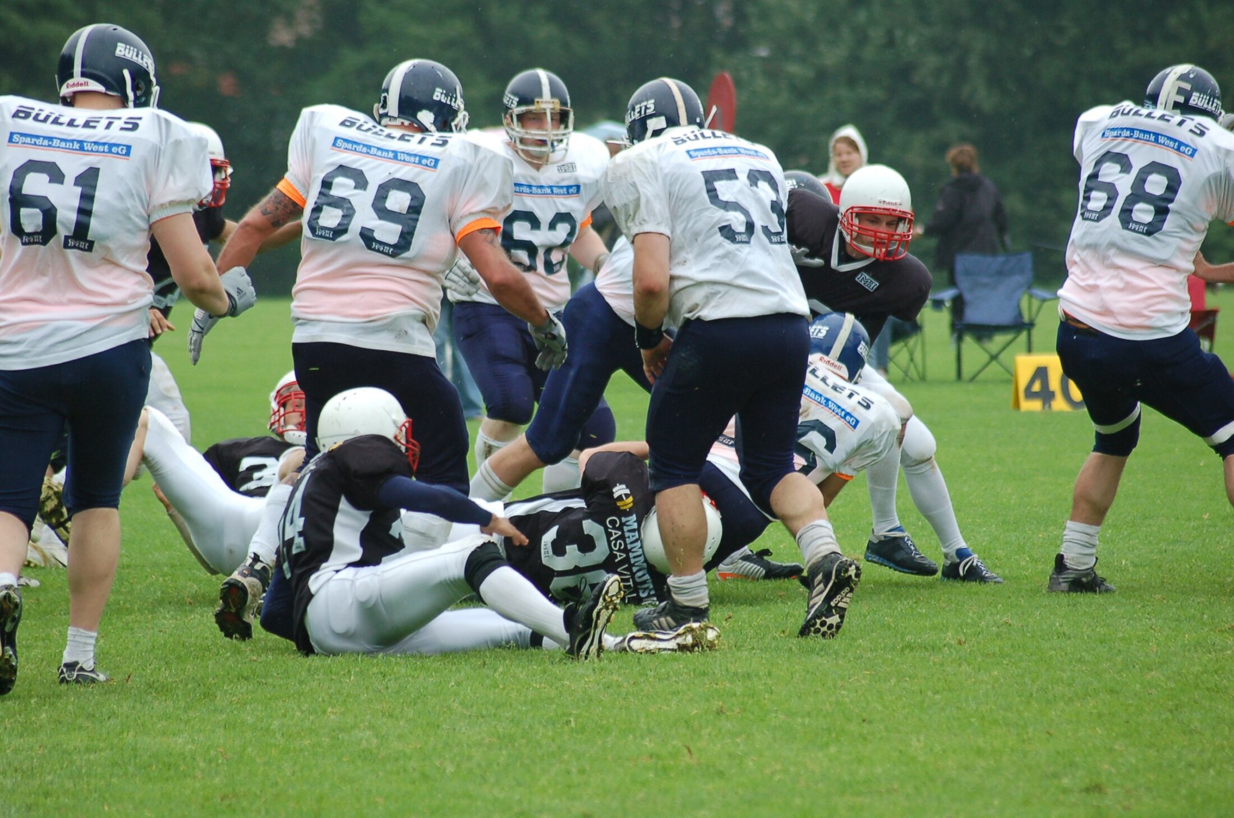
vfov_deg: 4.7
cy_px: 409
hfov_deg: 7.1
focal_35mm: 292
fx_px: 10007
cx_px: 617
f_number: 5
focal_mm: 195
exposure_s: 1/800
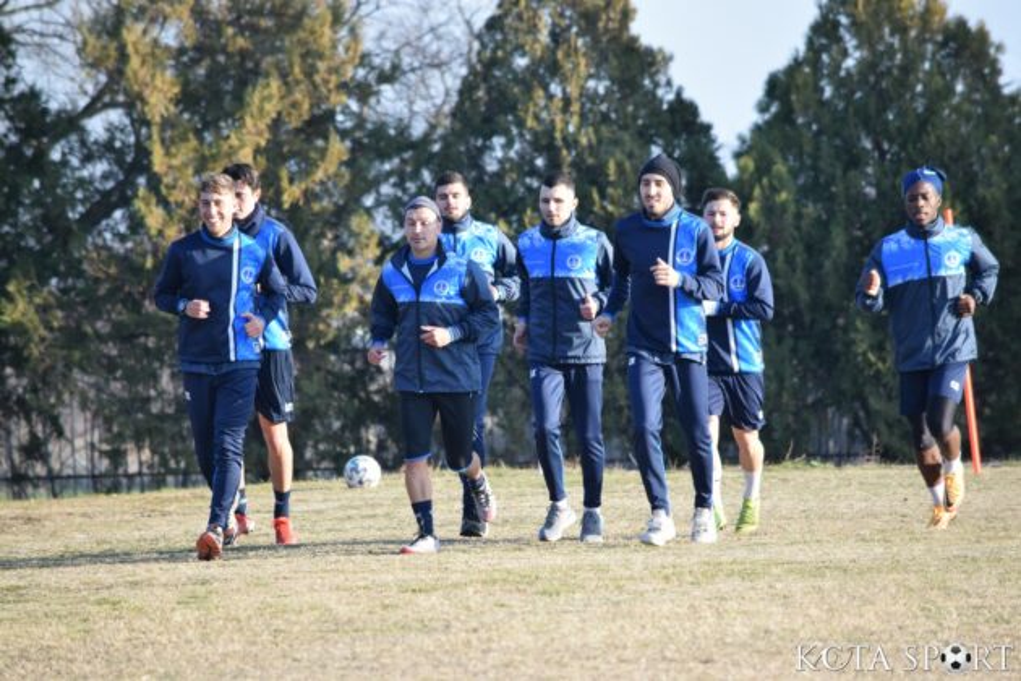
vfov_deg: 3.8
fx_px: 10209
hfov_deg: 5.7
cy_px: 340
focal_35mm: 360
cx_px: 510
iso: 800
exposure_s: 1/800
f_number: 5.3
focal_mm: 240
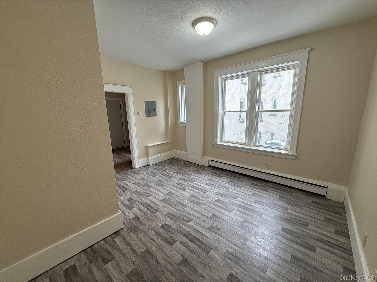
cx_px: 188
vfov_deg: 85.7
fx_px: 152
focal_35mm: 14
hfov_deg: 102.1
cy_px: 141
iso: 80
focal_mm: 2.22
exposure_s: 1/99
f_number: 2.2
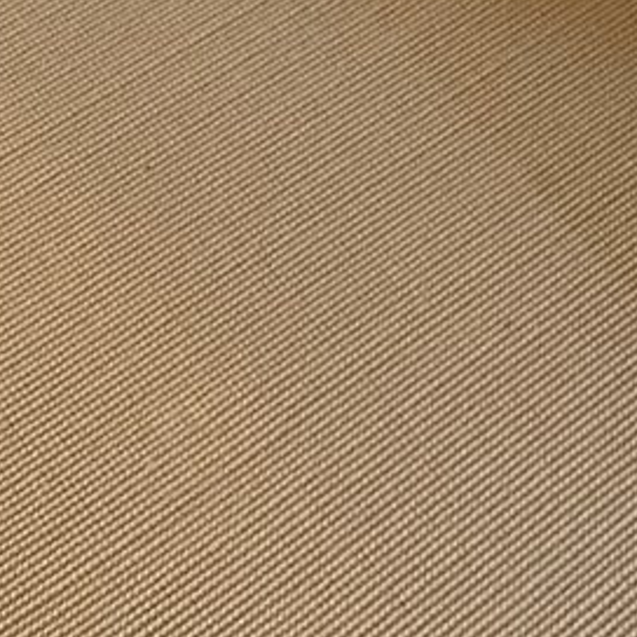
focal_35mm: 120
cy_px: -855
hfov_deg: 13.9
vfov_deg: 12.0
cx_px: 867
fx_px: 2498
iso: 320
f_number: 1.78
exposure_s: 1/60
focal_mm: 6.86
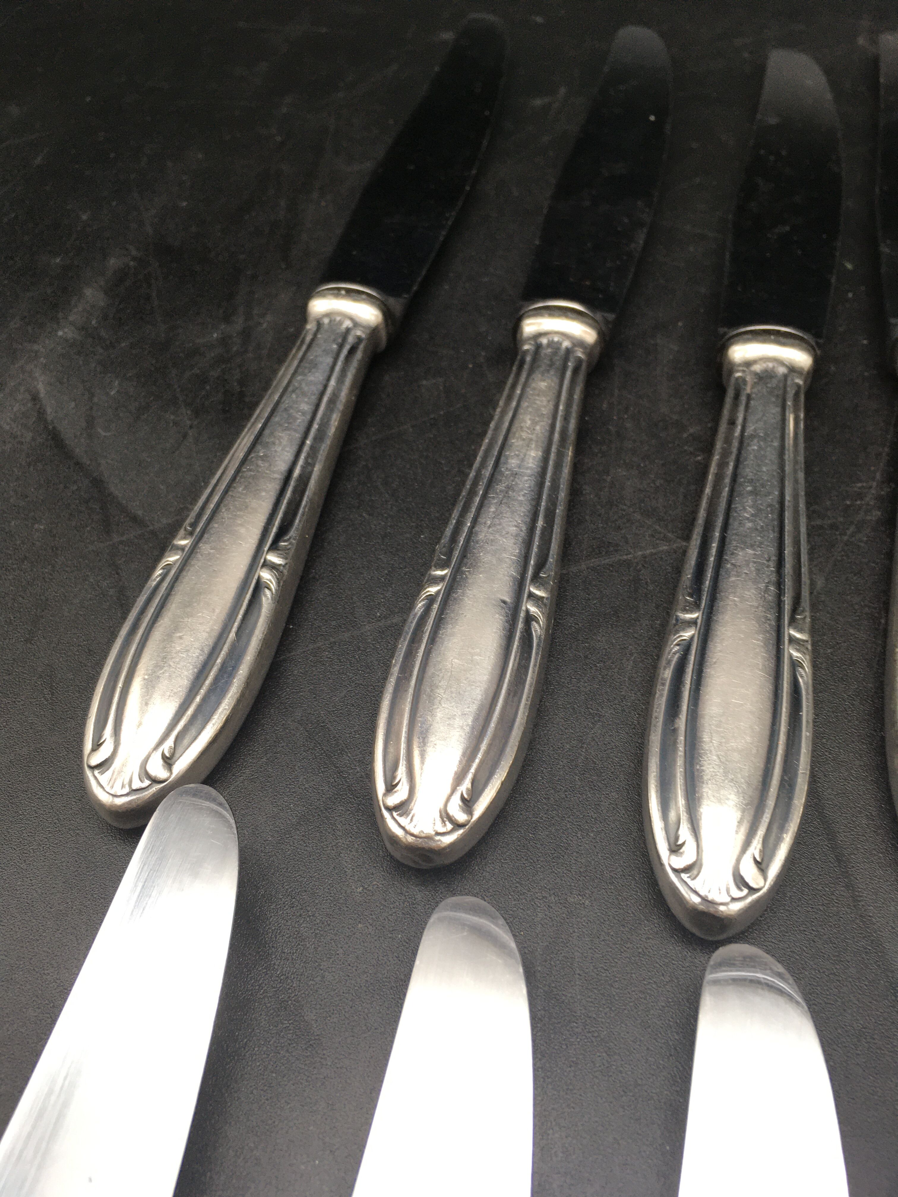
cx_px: 449
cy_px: 598
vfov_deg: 61.7
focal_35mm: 29
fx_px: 1003
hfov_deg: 48.2
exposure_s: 1/100
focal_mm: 4.15
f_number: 2.2
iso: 40
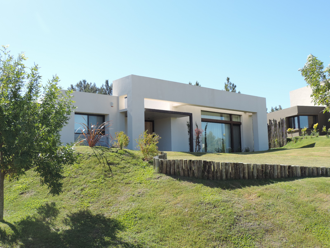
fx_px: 381
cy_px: 124
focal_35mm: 40
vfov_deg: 36.0
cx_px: 165
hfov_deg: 46.8
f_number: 3.3
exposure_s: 1/500
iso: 80
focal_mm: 7.1
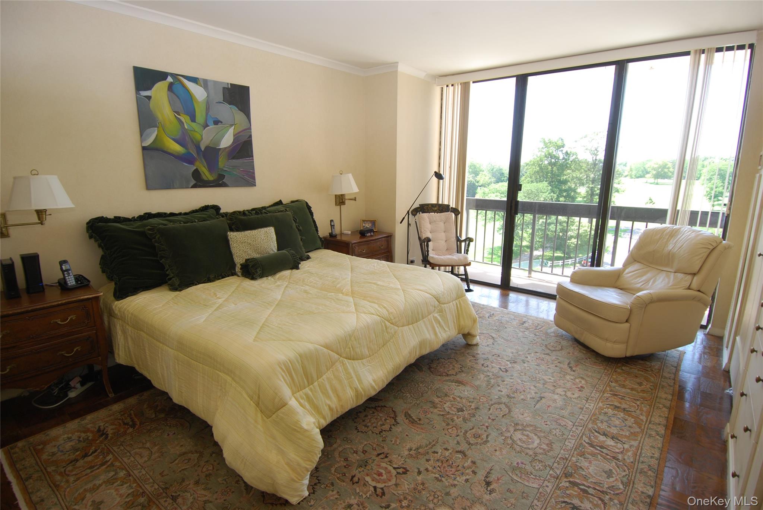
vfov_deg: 67.5
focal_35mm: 18
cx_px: 382
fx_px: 382
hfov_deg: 89.9
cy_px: 255
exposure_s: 1/100
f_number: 5
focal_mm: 12
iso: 200
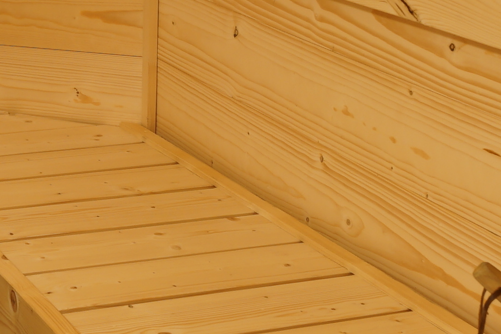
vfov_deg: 14.2
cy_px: 183
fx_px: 1336
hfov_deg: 20.3
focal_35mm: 96
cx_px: -53
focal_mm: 17
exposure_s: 2
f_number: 10
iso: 100
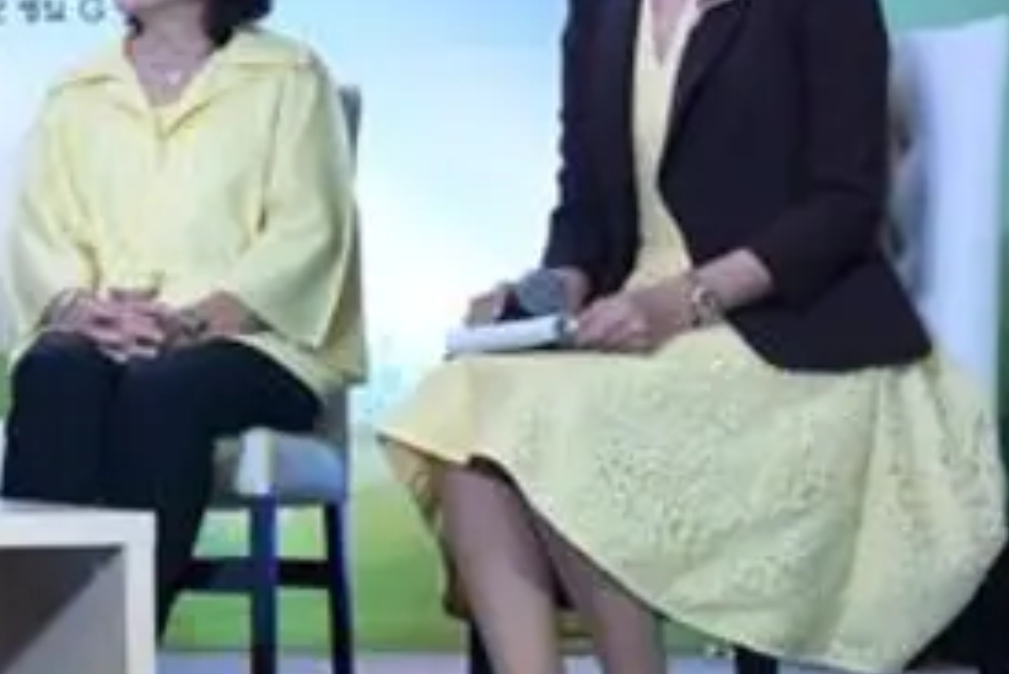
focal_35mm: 91
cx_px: -342
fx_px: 2552
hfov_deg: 20.3
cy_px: 173
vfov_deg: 15.0
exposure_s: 1/80
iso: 1250
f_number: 9
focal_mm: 32
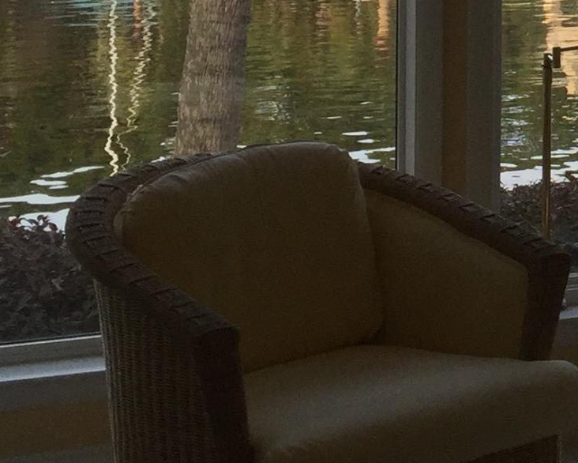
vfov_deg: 12.6
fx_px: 1985
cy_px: -232
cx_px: 898
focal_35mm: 116
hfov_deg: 15.2
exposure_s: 1/425
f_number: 2.2
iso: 32
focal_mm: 4.15
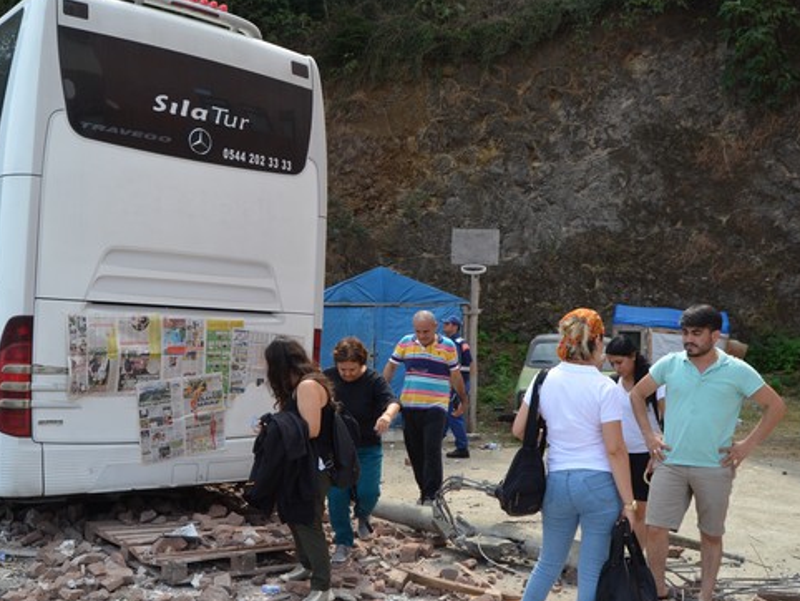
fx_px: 832
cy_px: 304
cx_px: 335
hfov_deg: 51.1
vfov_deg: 39.7
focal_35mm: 36
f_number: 8
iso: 200
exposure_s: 1/250
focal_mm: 18
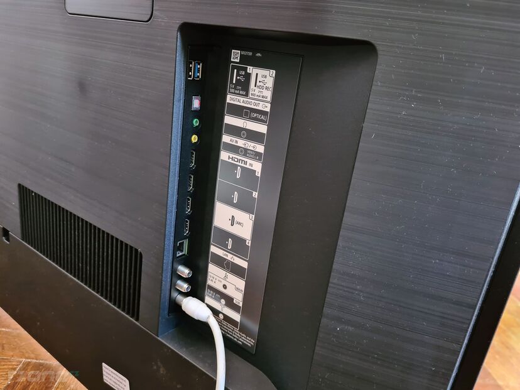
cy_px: 195
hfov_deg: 67.3
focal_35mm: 26
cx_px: 260
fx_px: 391
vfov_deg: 53.1
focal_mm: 5.4
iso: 640
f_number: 1.8
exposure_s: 1/25
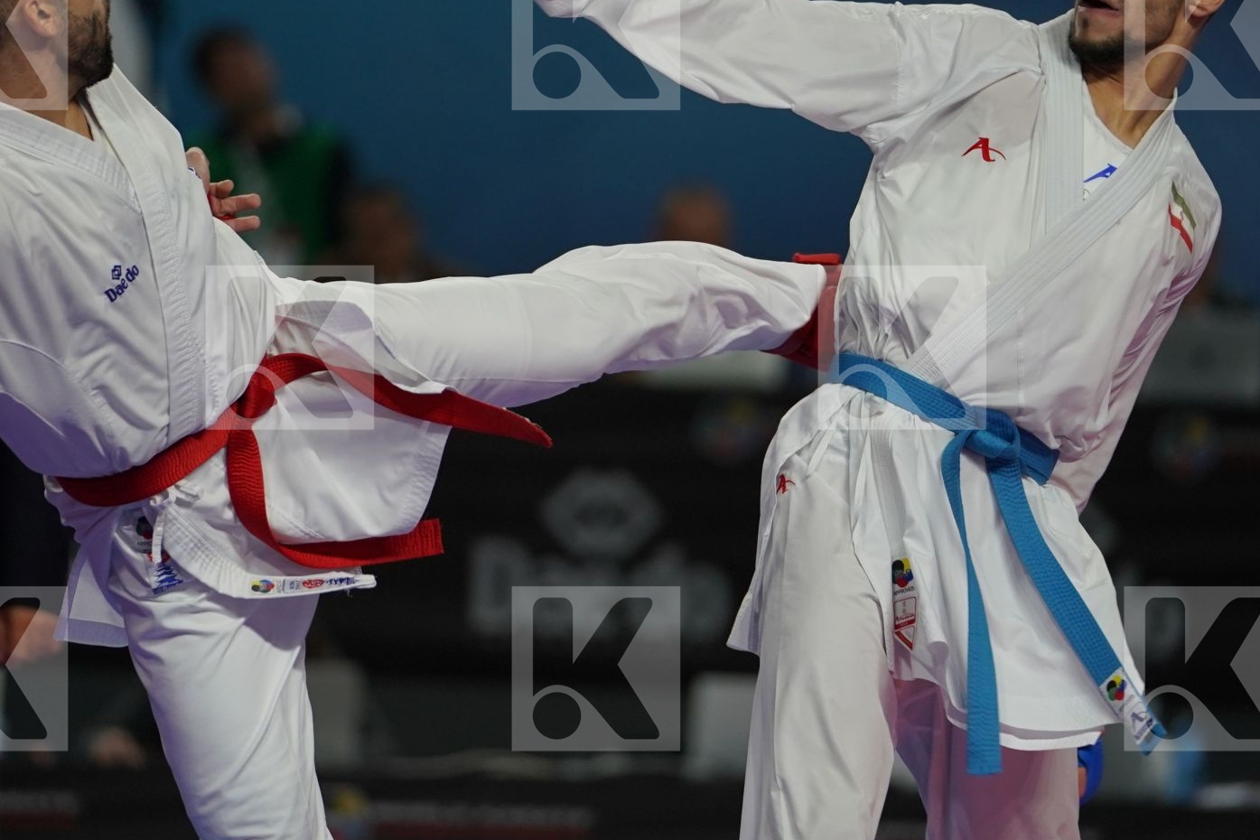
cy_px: 348
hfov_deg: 5.3
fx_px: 13544
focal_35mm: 387
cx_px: 596
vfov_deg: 3.6
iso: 800
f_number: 2.8
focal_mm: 200
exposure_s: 1/1000
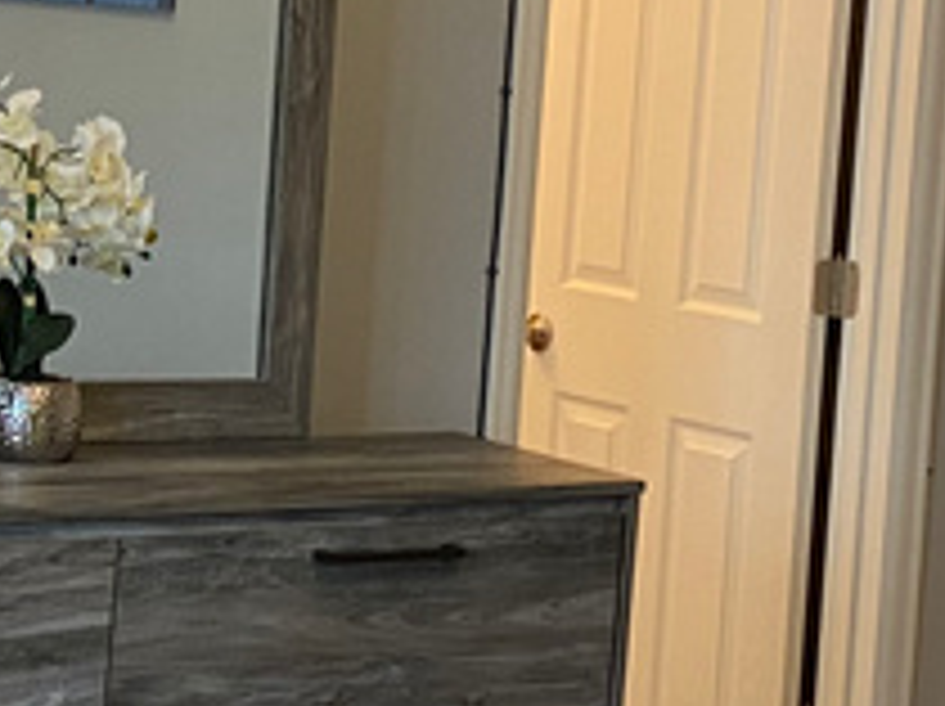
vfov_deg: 11.6
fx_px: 3463
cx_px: 72
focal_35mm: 127
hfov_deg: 15.3
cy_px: 229
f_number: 1.8
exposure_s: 1/60
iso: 250
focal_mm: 4.25
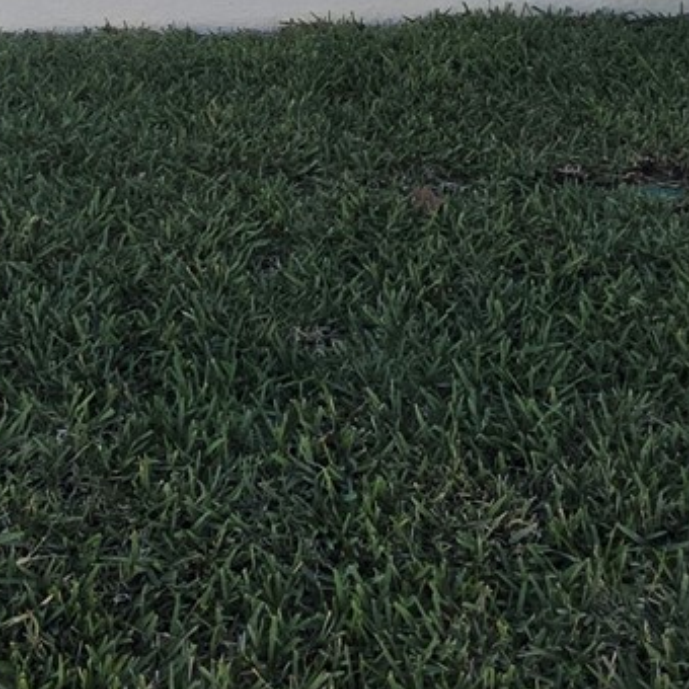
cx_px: 164
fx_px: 1216
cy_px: -184
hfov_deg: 31.0
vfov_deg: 27.1
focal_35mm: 54
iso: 40
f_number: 1.9
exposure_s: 1/1369
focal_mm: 2.2
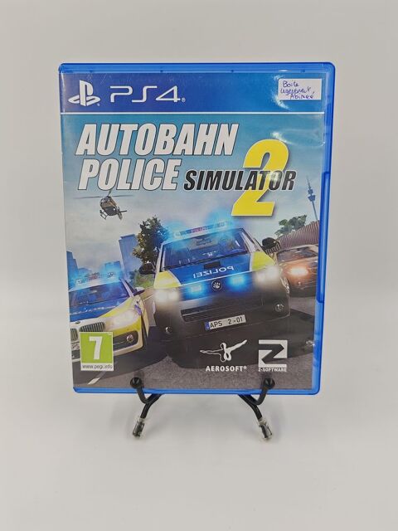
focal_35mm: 27
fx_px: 414
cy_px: 266
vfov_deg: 65.3
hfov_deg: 51.4
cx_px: 199
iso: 400
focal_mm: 6.12
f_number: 1.9
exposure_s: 1/100
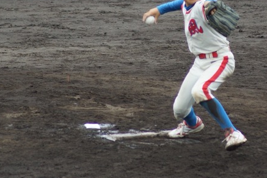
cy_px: 53
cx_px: 180
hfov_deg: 3.3
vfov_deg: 2.2
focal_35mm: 632
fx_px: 4685
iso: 640
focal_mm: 250
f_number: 5.6
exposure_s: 1/400
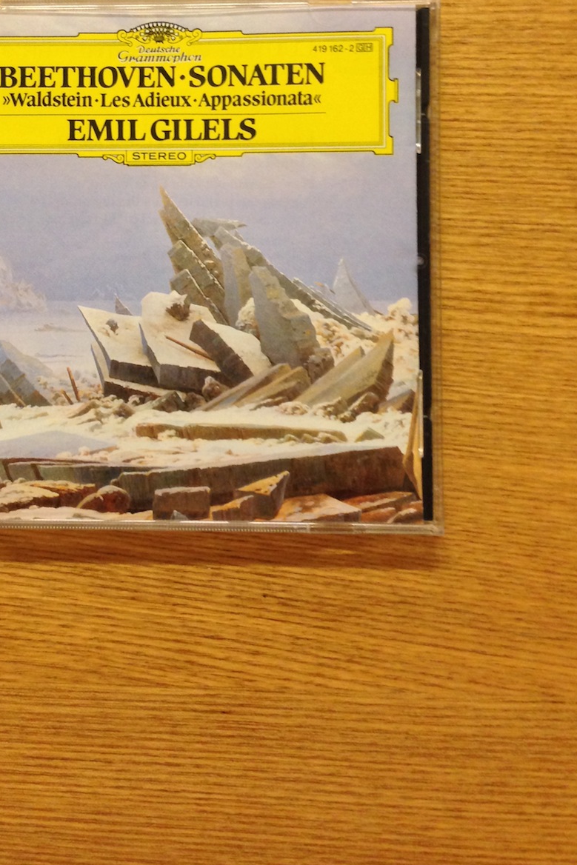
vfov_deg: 41.3
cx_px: 166
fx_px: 1130
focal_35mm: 47
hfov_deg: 28.4
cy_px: 278
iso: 250
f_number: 2.4
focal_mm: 4.13
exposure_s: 1/20
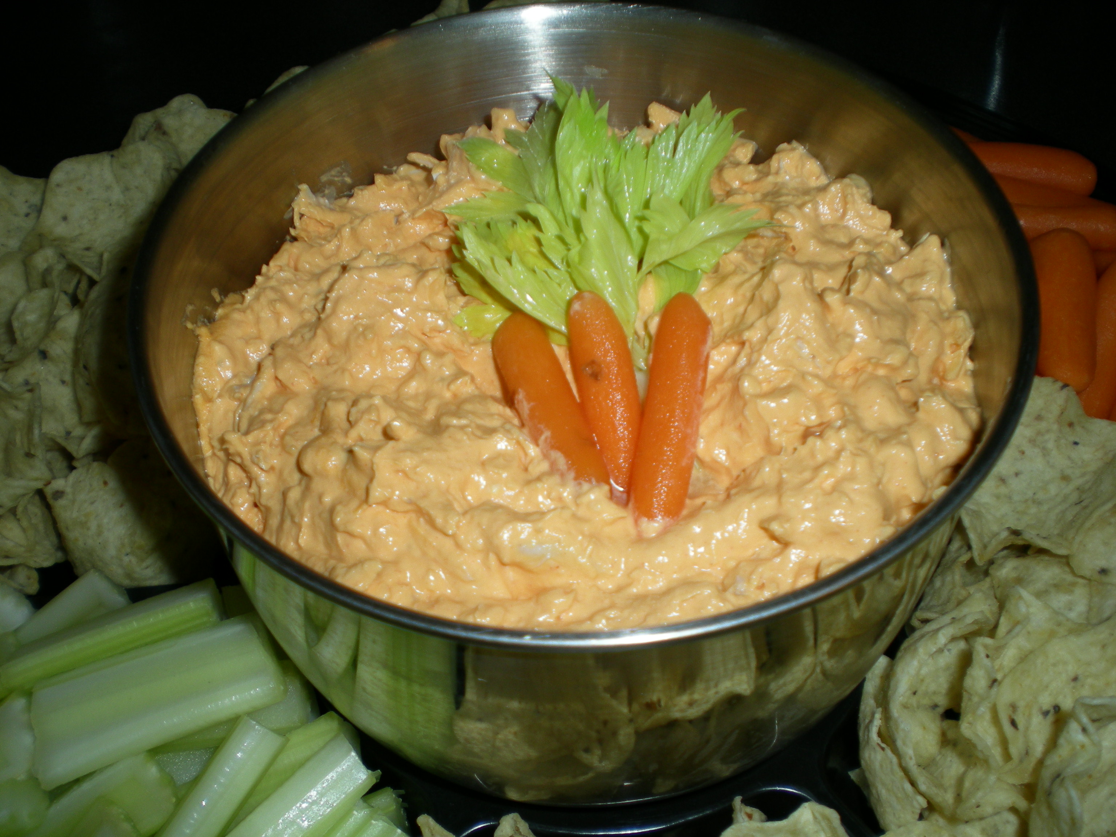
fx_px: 1225
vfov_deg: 37.7
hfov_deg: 49.0
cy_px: 418
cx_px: 558
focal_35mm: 38
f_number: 3.1
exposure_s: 1/60
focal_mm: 6.3
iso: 50
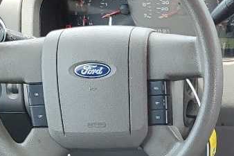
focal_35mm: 128
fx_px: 832
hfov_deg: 14.7
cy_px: 342
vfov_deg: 9.7
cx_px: 371
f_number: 1.5
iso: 50
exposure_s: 1/156
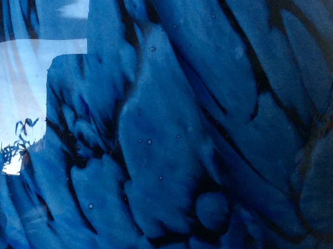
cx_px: 4
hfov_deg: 21.3
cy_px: 131
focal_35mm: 89
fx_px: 855
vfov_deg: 16.6
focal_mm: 3.3
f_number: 2.4
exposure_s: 1/25
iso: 40
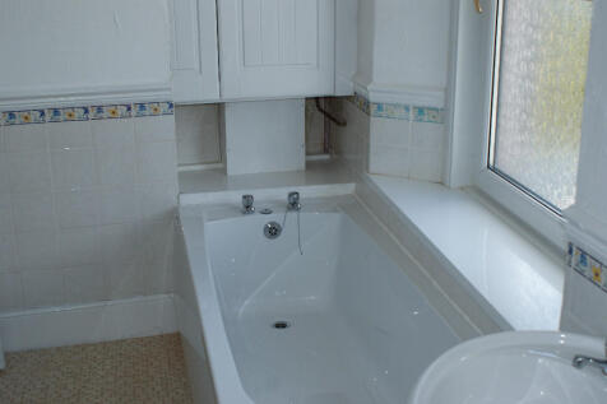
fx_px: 758
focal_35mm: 45
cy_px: 202
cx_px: 304
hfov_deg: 43.6
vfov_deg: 29.8
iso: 250
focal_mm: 30
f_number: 5.6
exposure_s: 1/160
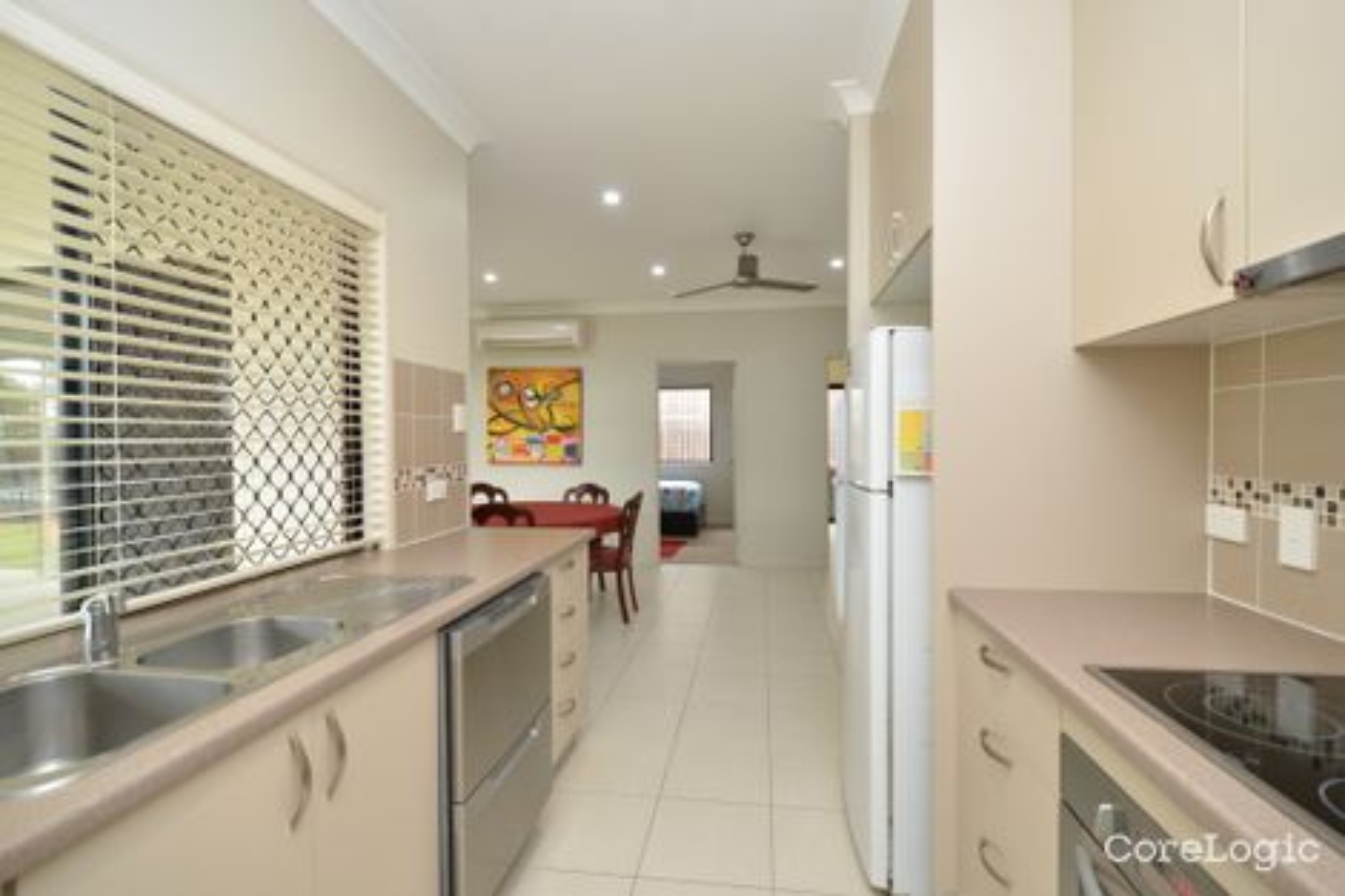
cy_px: 448
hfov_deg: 100.4
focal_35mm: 15
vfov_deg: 77.3
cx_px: 672
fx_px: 560
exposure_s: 1/60
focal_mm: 10
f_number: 4
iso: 400
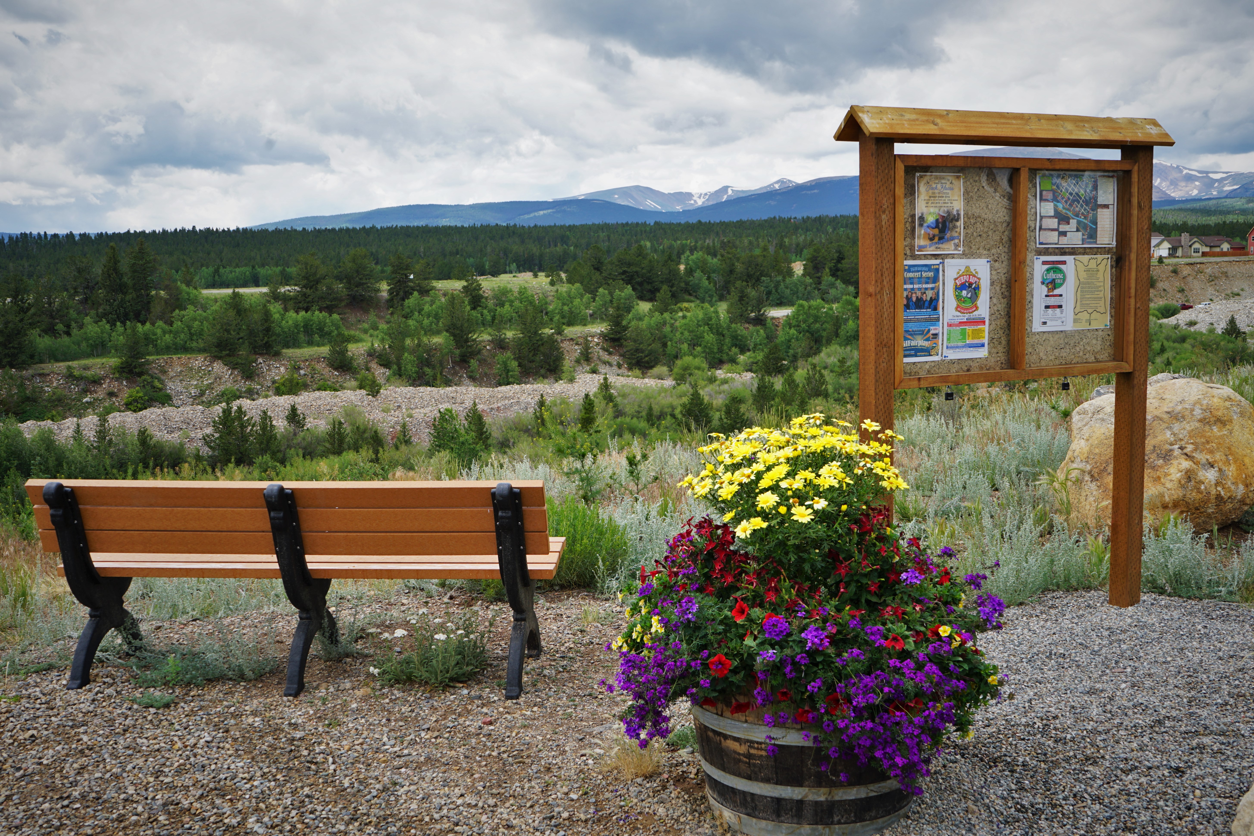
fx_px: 1289
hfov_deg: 51.9
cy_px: 418
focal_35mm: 37
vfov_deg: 35.9
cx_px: 627
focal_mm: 37
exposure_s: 1/100
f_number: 9
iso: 100
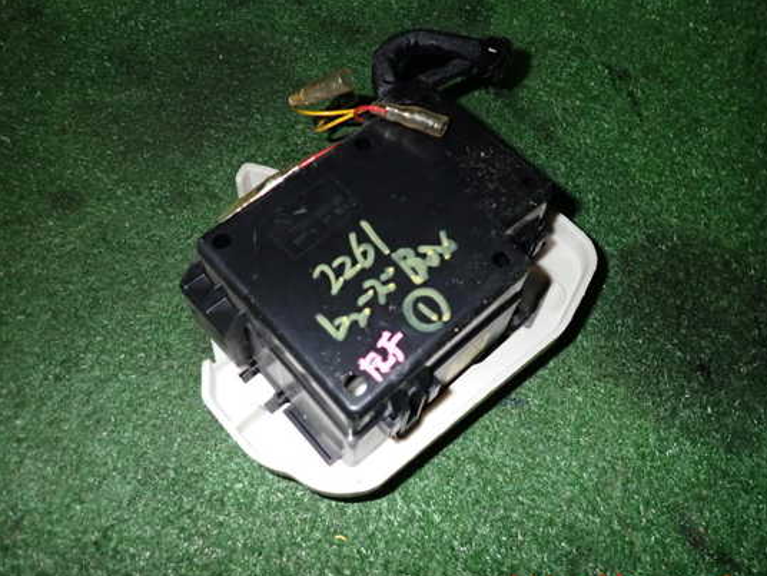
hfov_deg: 63.4
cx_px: 405
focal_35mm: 28
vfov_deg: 49.7
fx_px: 620
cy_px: 285
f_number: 5.6
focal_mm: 4.5
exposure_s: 1/30
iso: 400
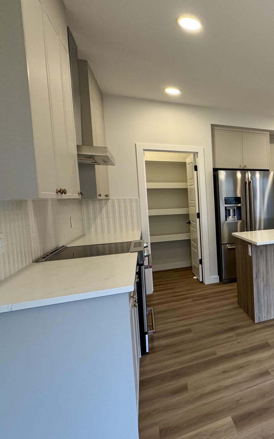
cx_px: 314
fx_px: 287
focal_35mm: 24
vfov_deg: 74.8
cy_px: 216
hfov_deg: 39.6
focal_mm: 2.22
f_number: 2.2
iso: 250
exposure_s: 1/120
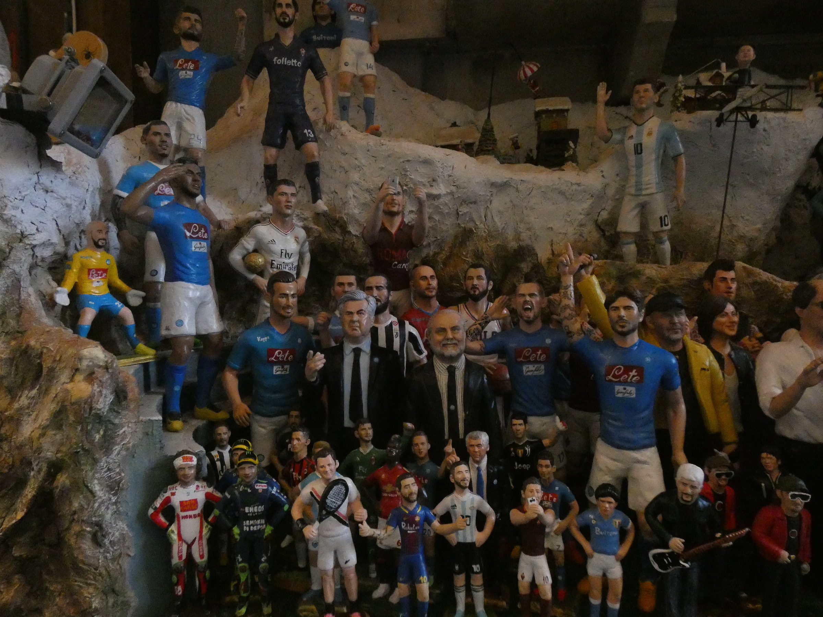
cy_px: 308
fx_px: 594
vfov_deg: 54.9
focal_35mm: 25
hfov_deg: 69.4
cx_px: 412
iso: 1600
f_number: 3
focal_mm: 4.4
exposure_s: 1/80
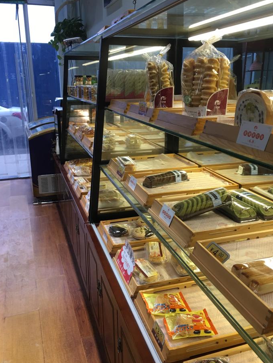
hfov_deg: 44.2
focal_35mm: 32
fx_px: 336
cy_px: 181
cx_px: 141
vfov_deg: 56.8
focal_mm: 4.15
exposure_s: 1/33
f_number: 2.2
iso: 50
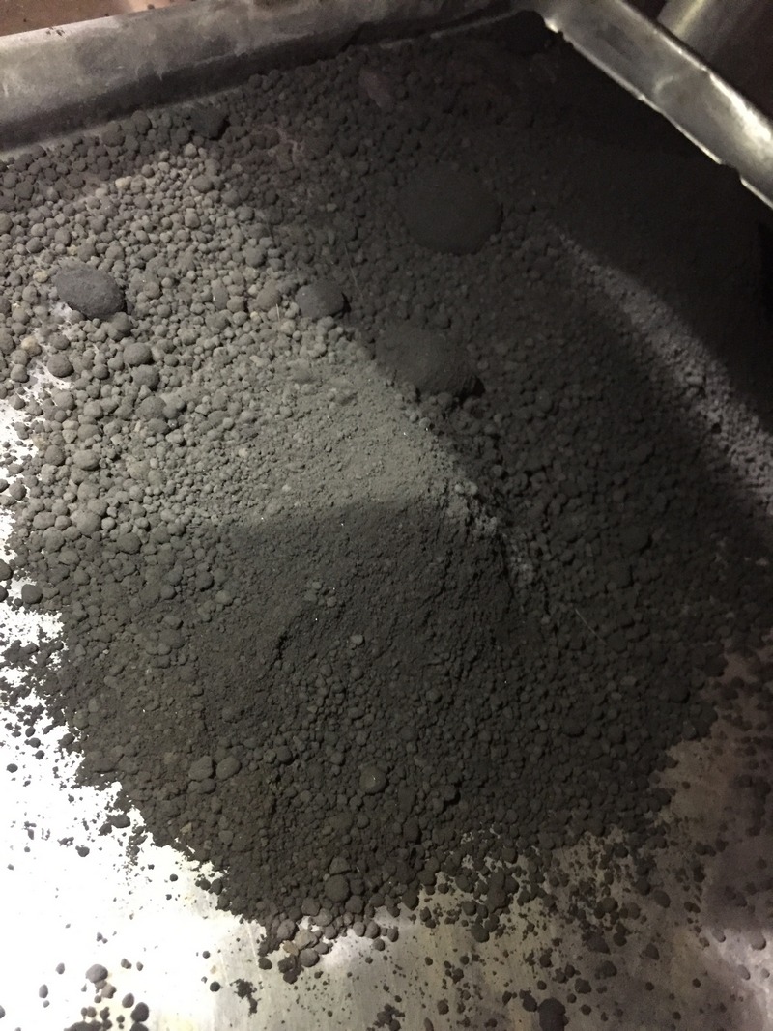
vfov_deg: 61.7
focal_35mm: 29
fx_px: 864
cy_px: 516
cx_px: 386
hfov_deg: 48.2
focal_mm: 4.15
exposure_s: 1/17
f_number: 2.2
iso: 800
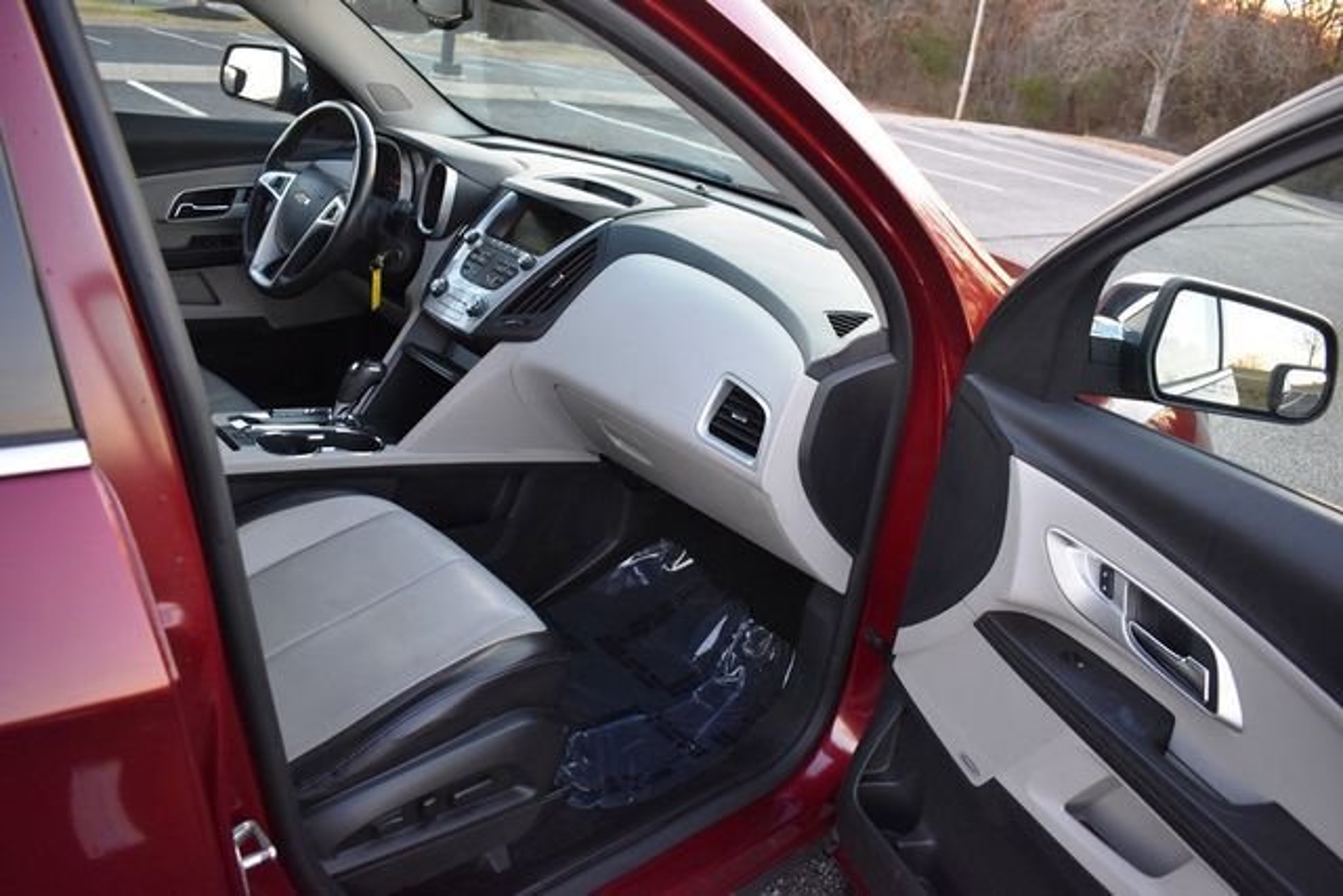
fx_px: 1007
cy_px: 448
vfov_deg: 48.0
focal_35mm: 27
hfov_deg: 67.4
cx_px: 672
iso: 900
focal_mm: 18
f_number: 3.5
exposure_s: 1/125
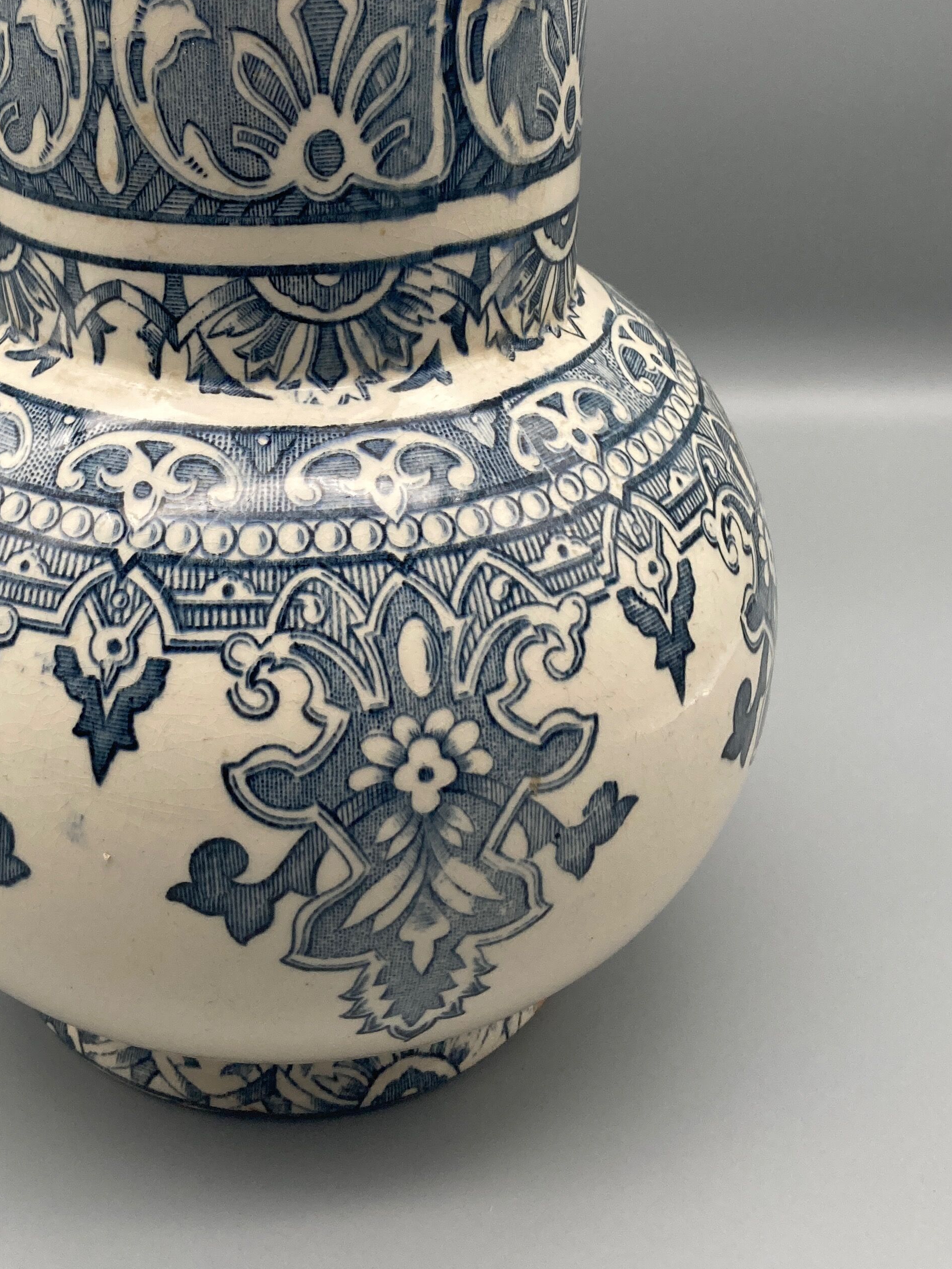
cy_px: 405
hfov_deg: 31.8
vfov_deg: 41.4
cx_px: 294
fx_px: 1650
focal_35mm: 45
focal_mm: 3.99
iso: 80
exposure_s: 1/121
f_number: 1.8
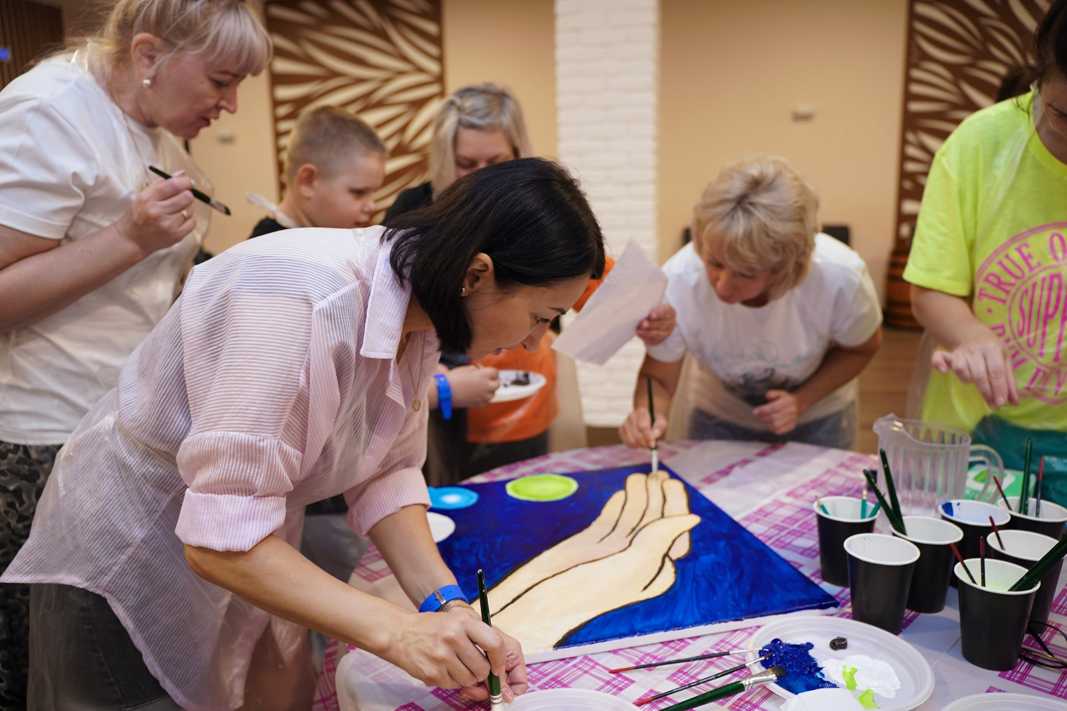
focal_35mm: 28
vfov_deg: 46.4
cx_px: 534
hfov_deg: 65.5
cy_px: 356
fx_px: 830
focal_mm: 28
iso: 500
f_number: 2.8
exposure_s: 1/60
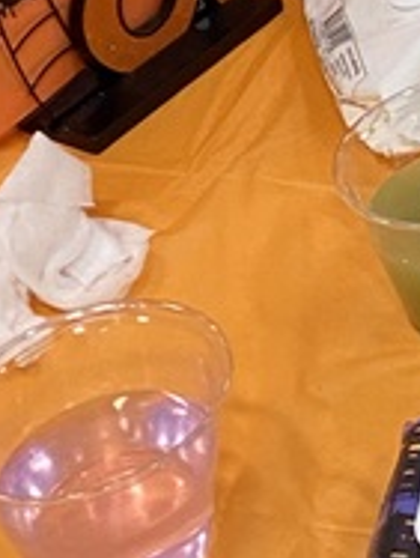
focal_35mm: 142
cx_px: 894
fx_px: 2289
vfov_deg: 12.7
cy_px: -442
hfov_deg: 9.6
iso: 80
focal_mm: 4.25
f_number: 1.8
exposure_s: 1/60
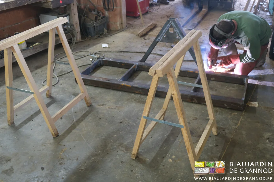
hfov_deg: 54.5
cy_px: 91
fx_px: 266
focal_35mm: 35
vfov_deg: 37.8
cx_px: 137
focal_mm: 23.3
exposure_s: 1/13
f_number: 3.2
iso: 800
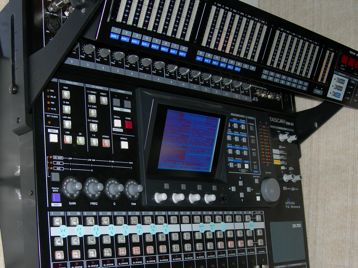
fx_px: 558
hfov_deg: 35.5
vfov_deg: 26.8
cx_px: 157
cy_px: 188
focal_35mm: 54
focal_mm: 7.8
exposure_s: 1/60.1
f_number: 2.8
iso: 50
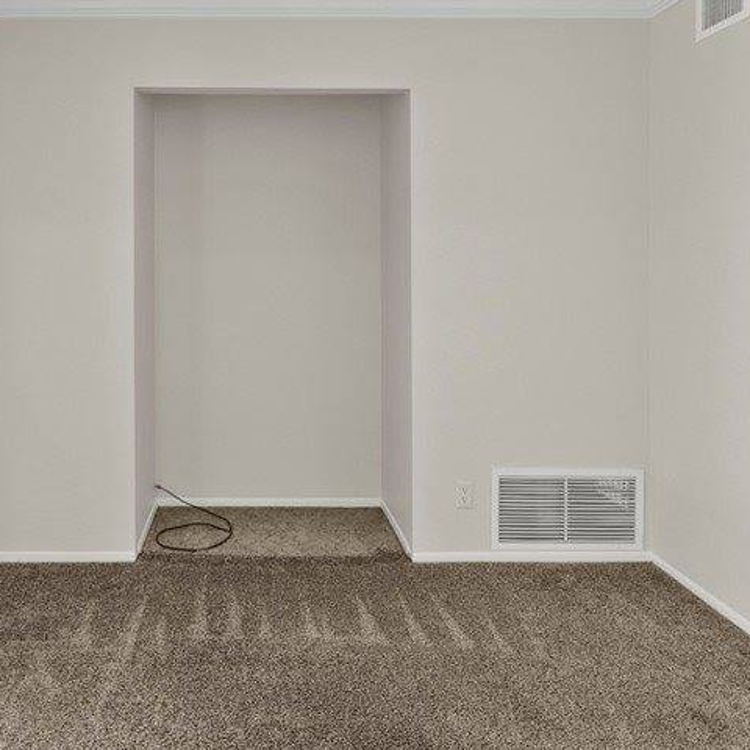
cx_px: 241
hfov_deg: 54.3
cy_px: 257
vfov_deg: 54.6
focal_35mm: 29
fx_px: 711
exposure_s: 1/20
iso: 2000
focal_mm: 16
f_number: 8
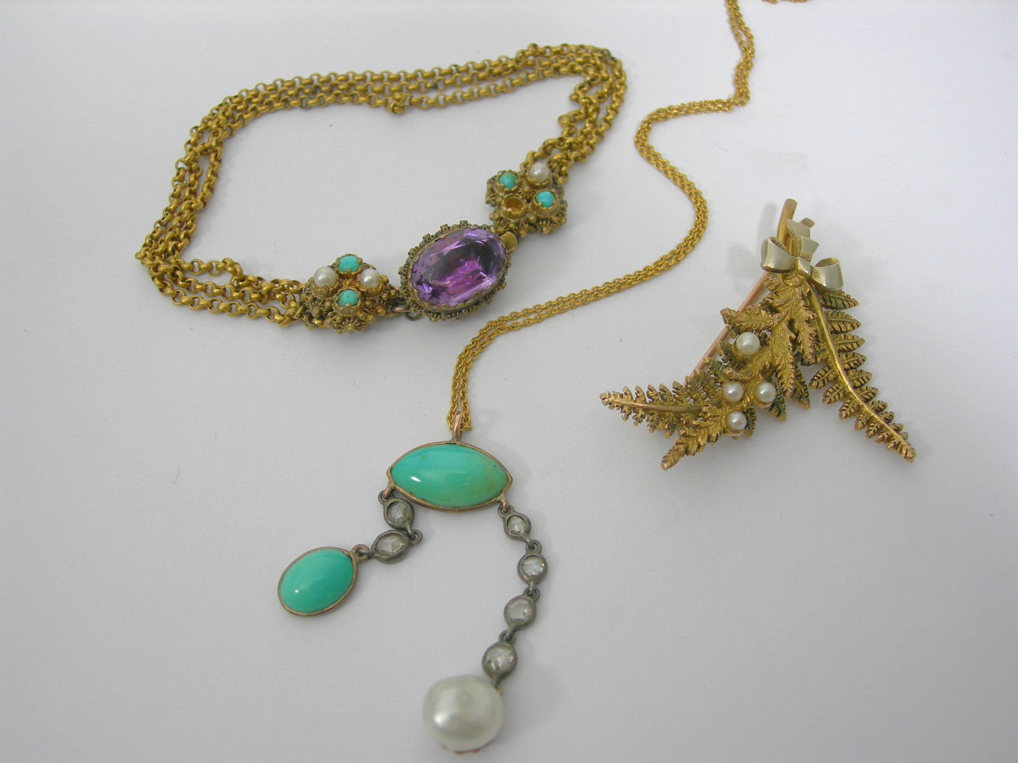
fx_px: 1206
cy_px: 382
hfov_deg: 45.8
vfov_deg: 35.1
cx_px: 509
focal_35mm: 41
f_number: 2.9
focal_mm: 8.5
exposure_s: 1/43.7
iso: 50
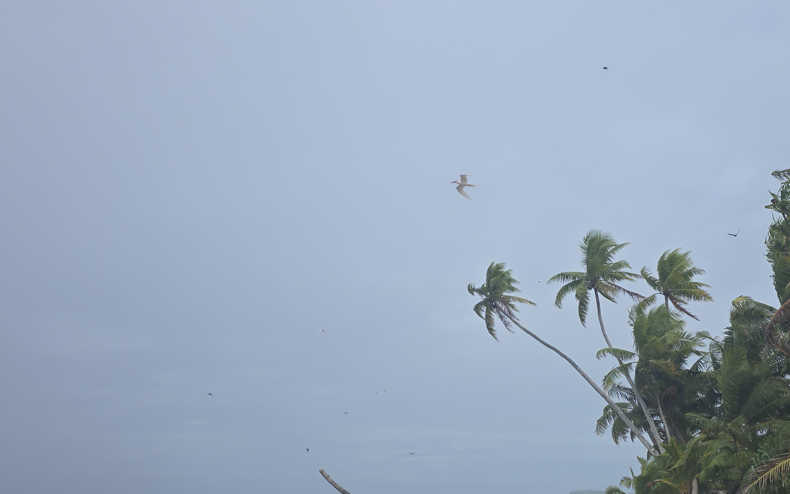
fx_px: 775
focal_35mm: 36
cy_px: 297
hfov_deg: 53.6
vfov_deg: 35.2
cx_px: 478
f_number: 1.7
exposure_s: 1/1195
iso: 12
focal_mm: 6.3
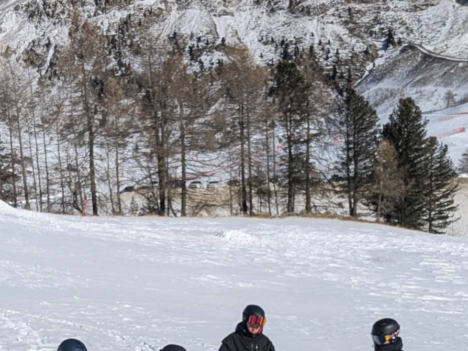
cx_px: 186
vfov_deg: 28.8
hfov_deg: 40.3
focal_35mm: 47
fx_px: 635
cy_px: 356
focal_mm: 2.74
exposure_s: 1/3425
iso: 49
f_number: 2.2
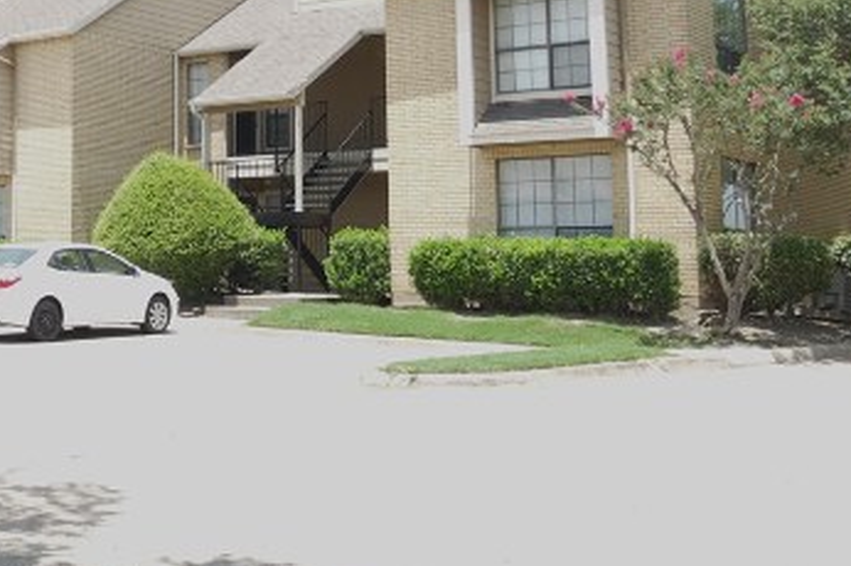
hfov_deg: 29.9
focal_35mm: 60
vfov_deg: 22.2
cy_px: 91
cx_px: -96
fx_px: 1417
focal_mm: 12
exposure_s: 1/200
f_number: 4.5
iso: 100
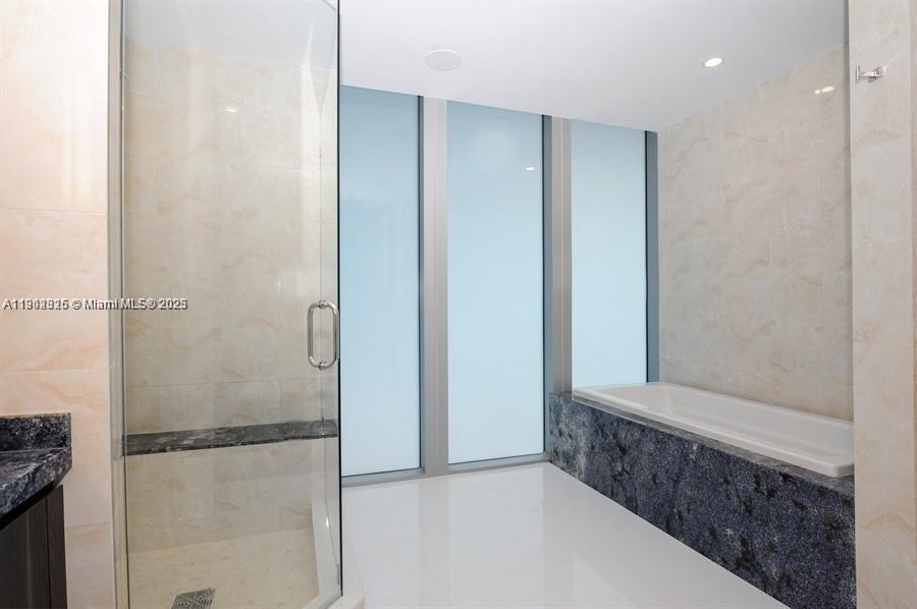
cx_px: 458
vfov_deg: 70.3
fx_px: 433
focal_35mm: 17
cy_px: 304
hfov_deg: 93.3
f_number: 8
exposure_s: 1/20
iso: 200
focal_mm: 17
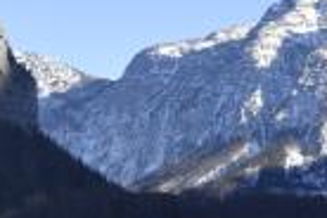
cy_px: 259
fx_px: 1281
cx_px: 472
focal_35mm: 141
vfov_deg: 9.6
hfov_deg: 13.8
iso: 100
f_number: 6.3
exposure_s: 1/320
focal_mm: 26
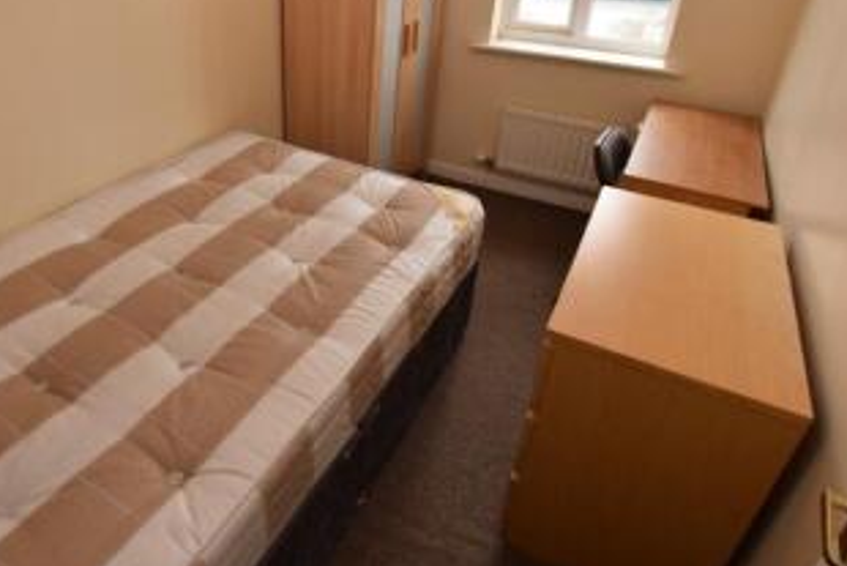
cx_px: 331
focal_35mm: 23
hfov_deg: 75.1
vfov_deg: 54.2
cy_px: 196
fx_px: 541
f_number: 5.6
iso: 500
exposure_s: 1/125
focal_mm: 10
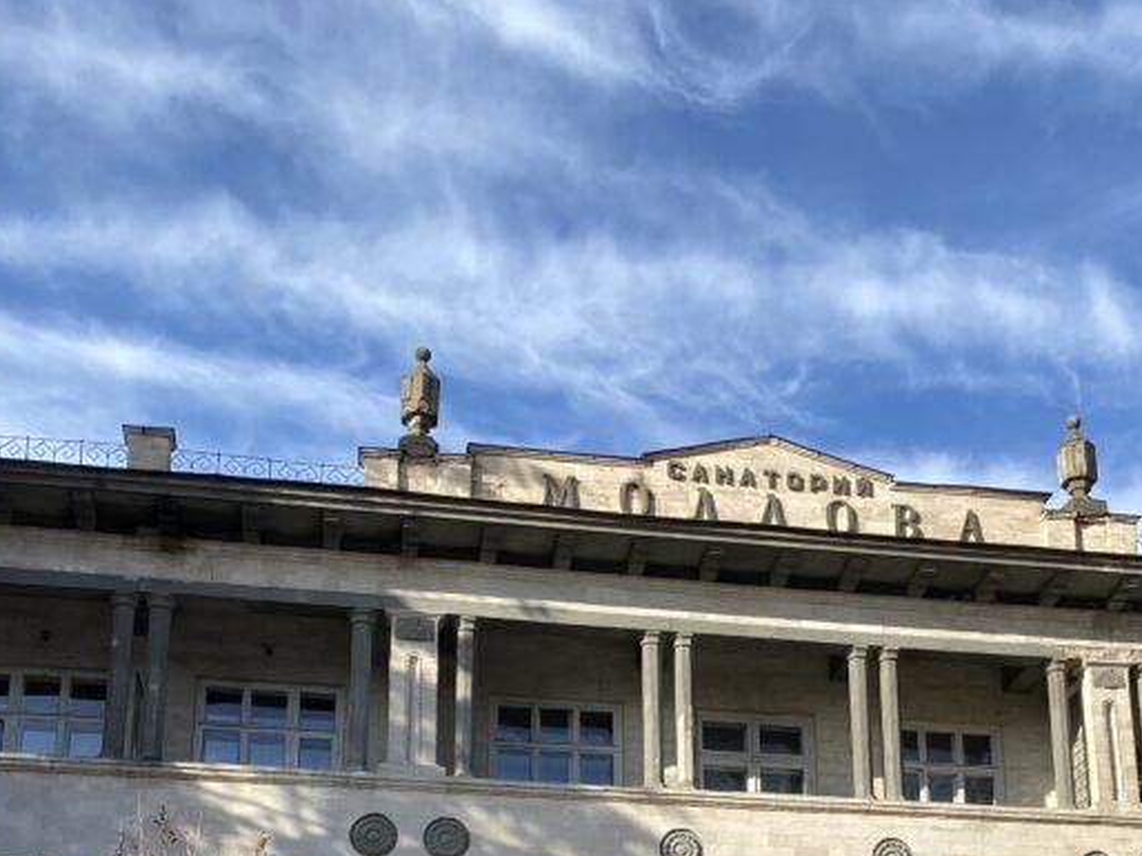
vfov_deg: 25.7
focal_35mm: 54
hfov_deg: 35.3
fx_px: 1781
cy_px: 847
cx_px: 732
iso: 32
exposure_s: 1/2105
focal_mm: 4.25
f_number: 1.8
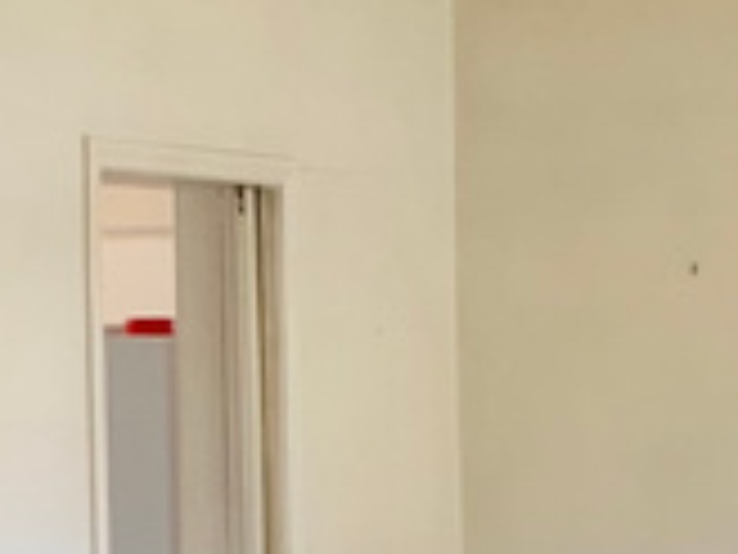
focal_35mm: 181
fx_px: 3859
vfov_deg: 8.1
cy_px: 811
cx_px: 518
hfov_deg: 10.9
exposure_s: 1/60
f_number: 1.8
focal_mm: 3
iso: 80
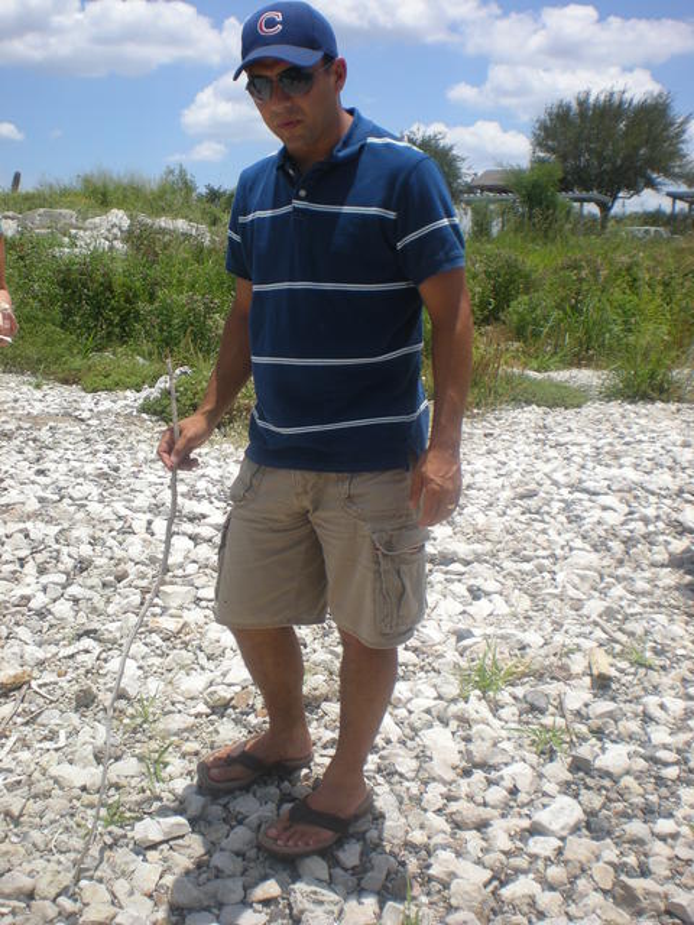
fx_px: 1016
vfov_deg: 49.0
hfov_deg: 37.7
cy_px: 462
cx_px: 347
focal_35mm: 38
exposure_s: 1/498
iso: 64
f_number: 4.6
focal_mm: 6.3
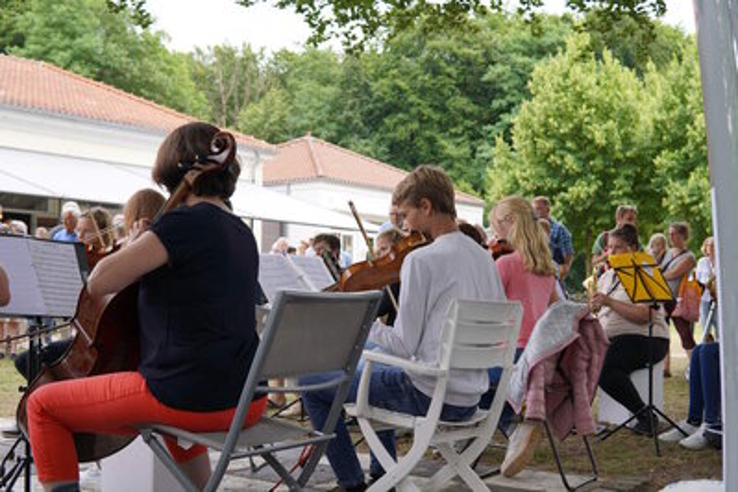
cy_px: 246
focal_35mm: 45
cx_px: 369
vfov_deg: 29.9
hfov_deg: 43.6
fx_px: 922
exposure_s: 1/160
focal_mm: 30
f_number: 4
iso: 125
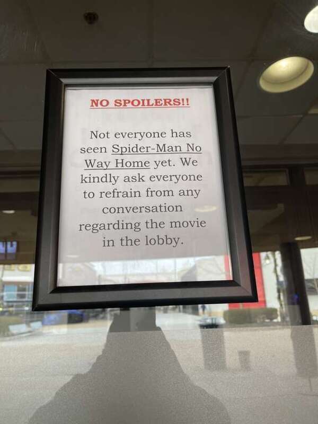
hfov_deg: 53.1
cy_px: 212
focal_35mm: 26
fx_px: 318
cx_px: 159
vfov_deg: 67.3
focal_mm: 5.1
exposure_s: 1/120
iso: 100
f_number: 1.6
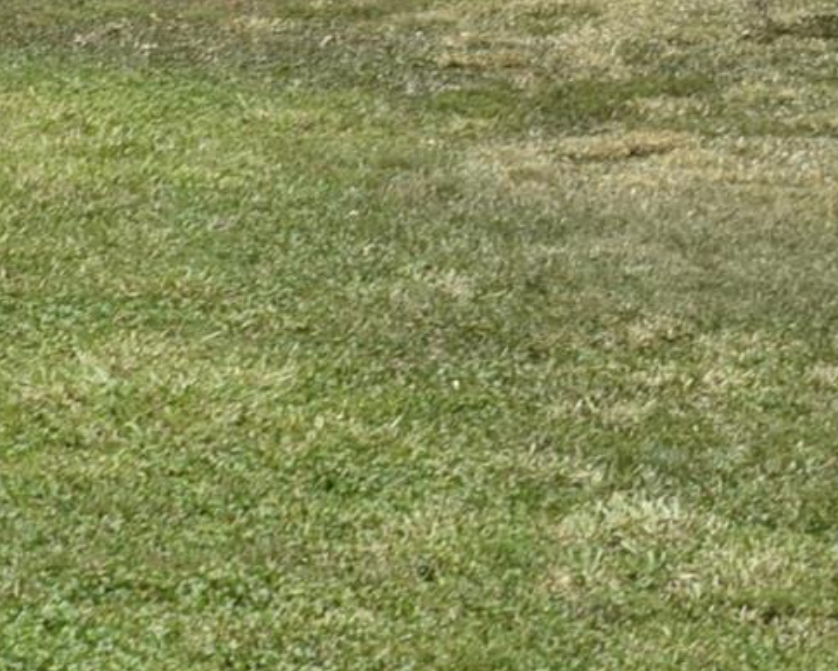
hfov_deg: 9.0
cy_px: -250
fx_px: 5308
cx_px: 354
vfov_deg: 7.1
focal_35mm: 214
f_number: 16
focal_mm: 24
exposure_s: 1/80
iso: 100
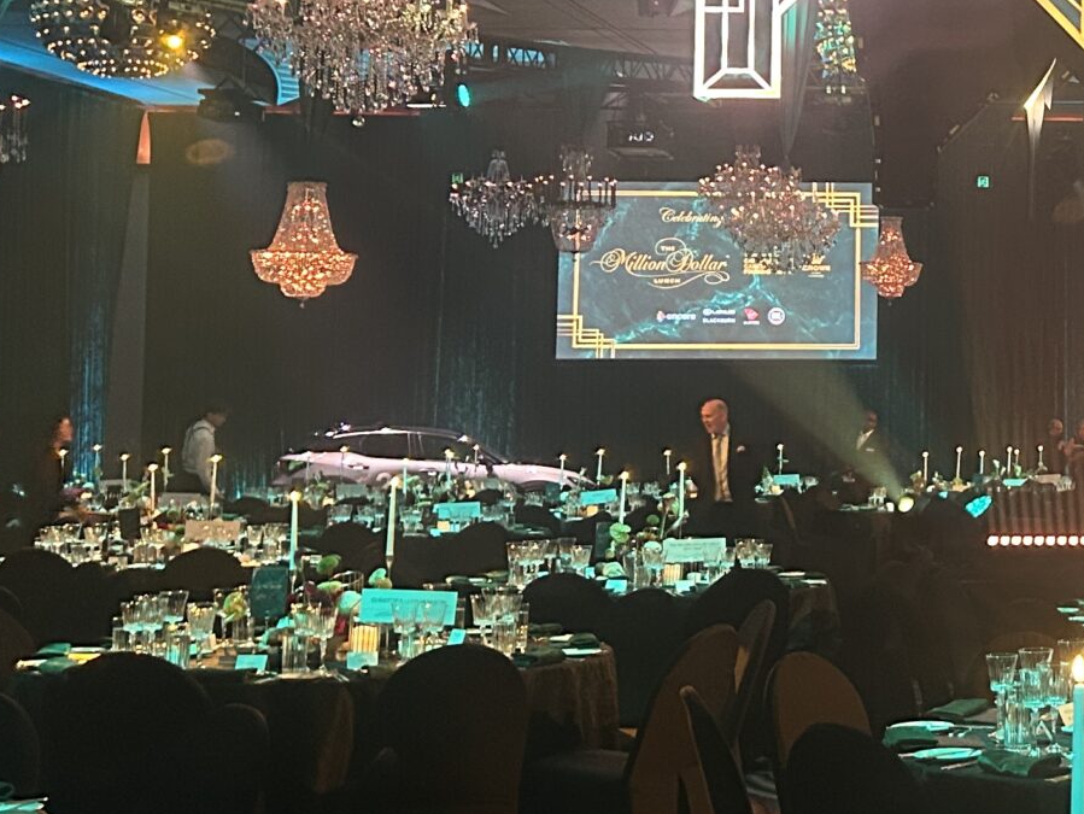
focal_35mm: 74
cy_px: 260
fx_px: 2318
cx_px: 1256
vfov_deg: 19.8
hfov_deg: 24.2
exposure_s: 1/33
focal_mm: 5.7
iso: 400
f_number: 1.5
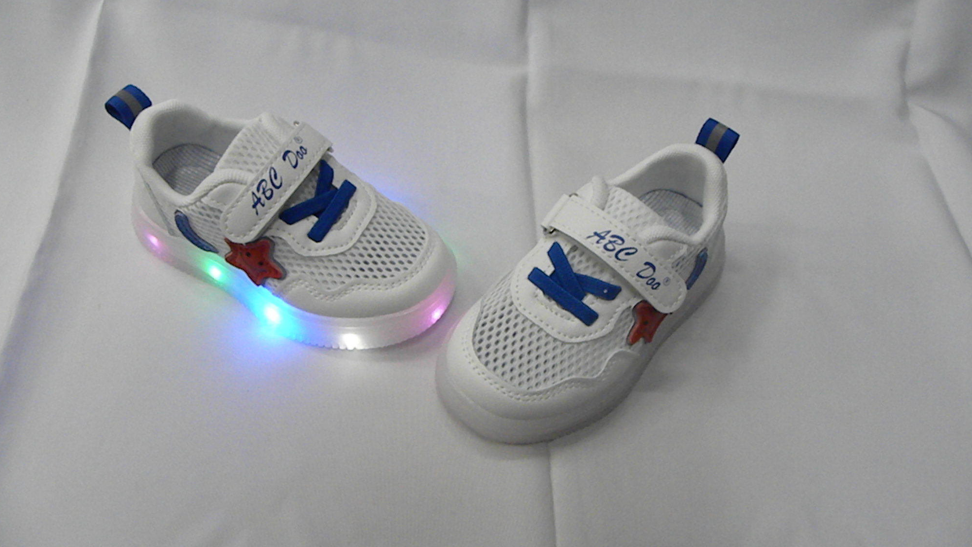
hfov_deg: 66.1
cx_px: 484
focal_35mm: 29
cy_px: 255
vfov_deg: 40.2
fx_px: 747
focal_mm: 4.6
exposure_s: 1/367
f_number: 3.2
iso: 640
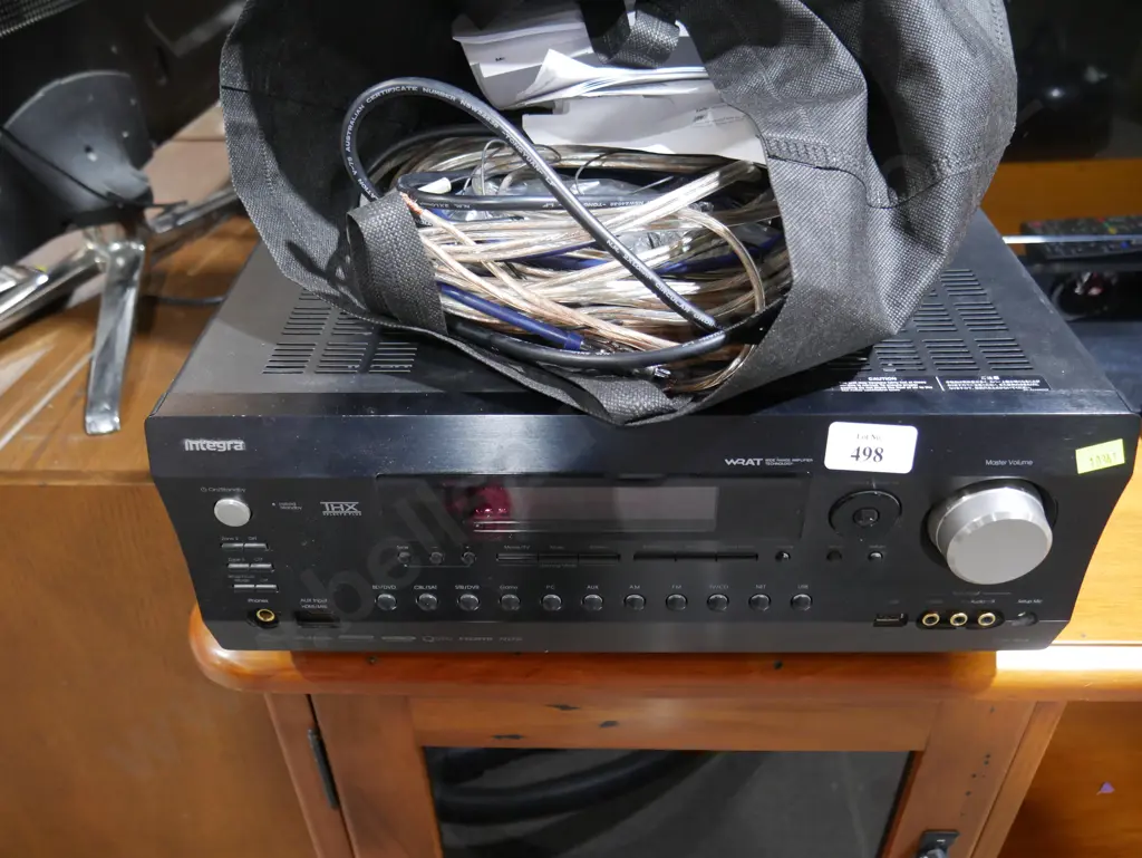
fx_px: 924
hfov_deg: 63.4
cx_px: 571
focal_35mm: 28
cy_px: 429
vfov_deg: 49.8
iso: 1250
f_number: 3.5
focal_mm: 14
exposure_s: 1/60
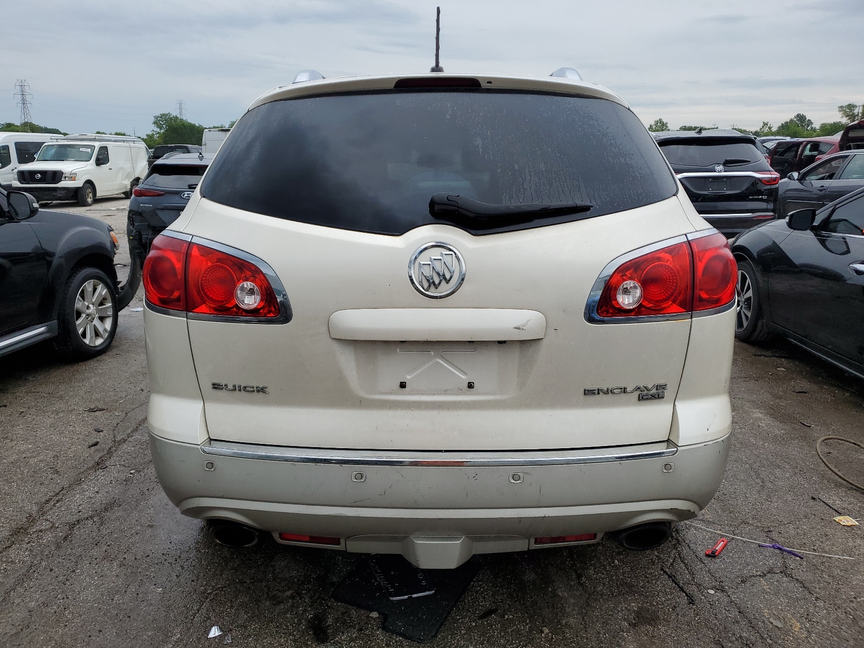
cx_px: 432
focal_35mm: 26
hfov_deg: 67.3
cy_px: 324
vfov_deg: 53.1
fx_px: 649
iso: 50
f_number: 1.5
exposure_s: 1/1250
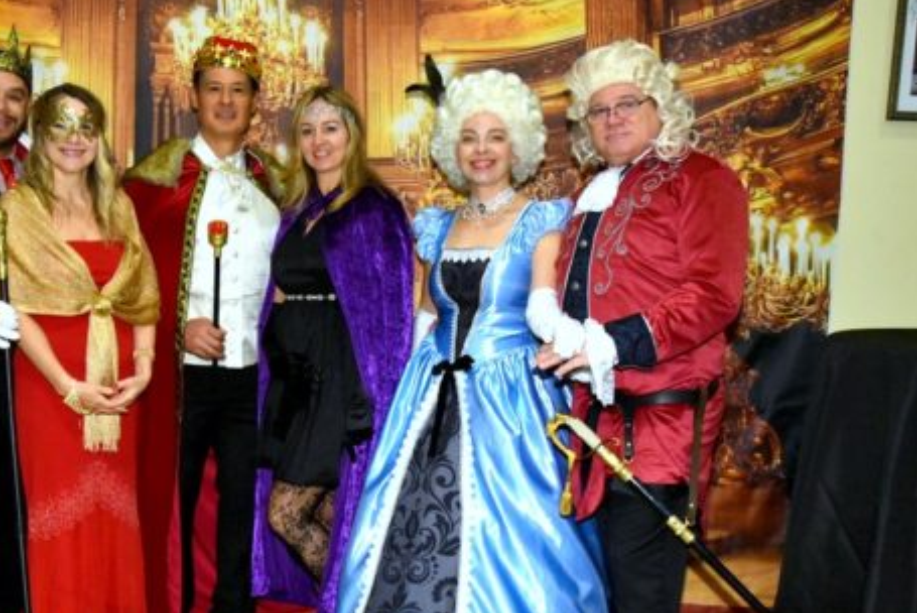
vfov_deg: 29.6
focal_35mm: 45
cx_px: 318
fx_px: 1147
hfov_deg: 43.1
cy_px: 424
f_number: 6.3
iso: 1600
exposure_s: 1/60
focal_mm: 32
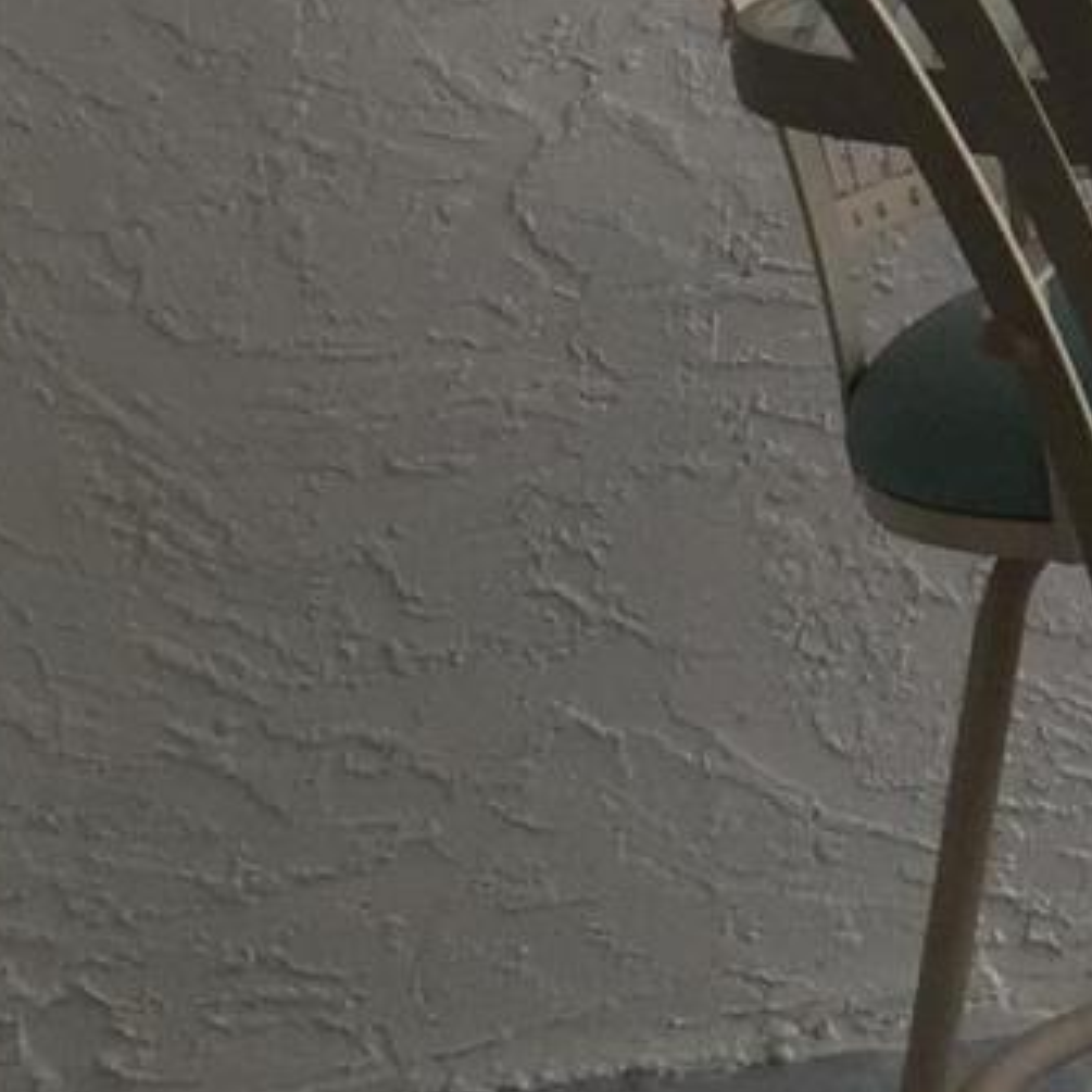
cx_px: 2034
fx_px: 5461
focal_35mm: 153
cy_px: -238
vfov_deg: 11.2
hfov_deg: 10.6
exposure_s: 1/527
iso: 32
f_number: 2.2
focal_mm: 4.15
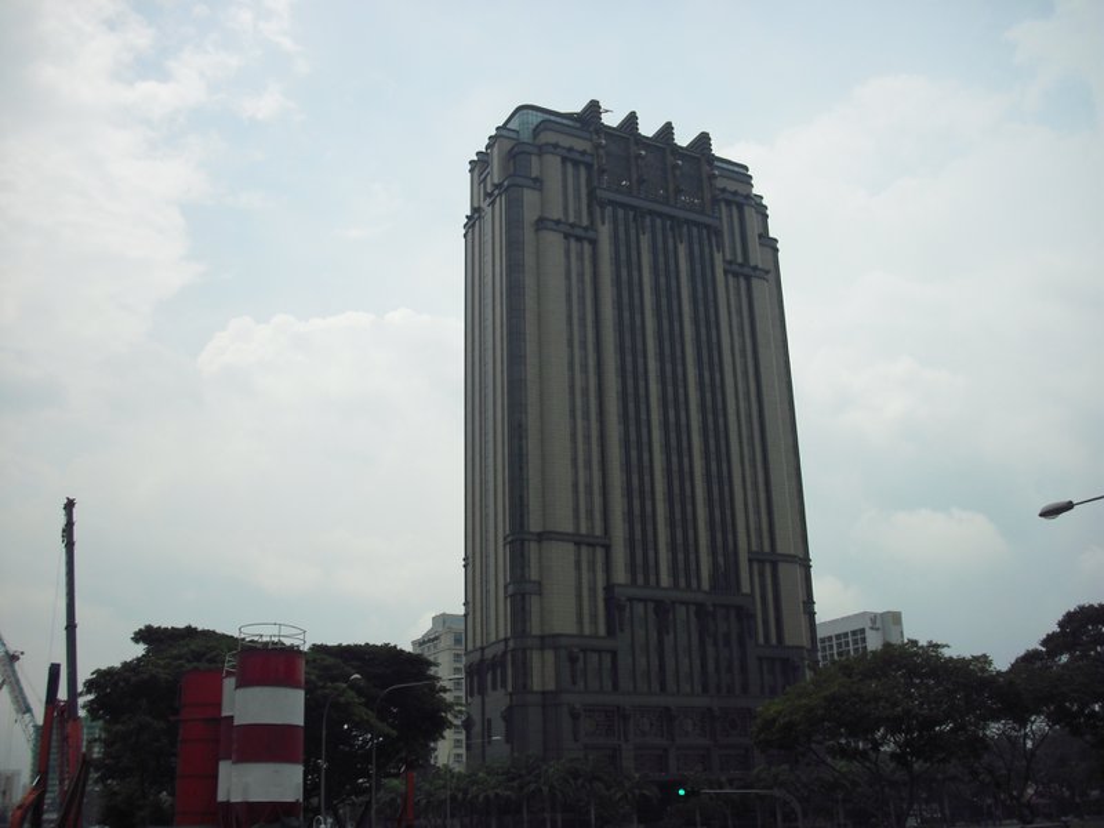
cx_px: 552
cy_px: 414
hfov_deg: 49.0
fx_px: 1212
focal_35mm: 38
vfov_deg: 37.7
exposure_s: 1/400
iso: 100
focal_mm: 6.2
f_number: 8
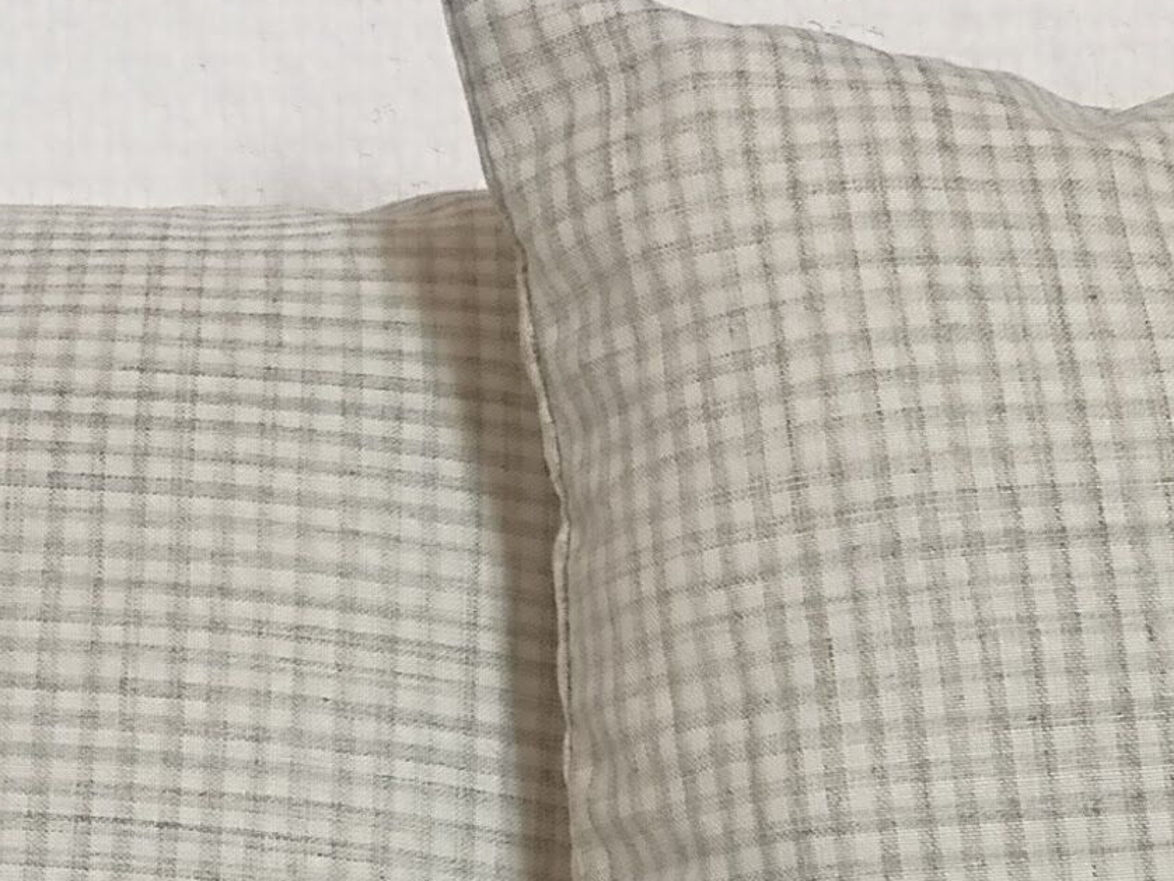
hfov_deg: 13.3
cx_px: 761
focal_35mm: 148
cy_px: 943
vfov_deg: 9.9
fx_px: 5021
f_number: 1.8
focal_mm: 5.58
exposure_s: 1/60
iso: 125
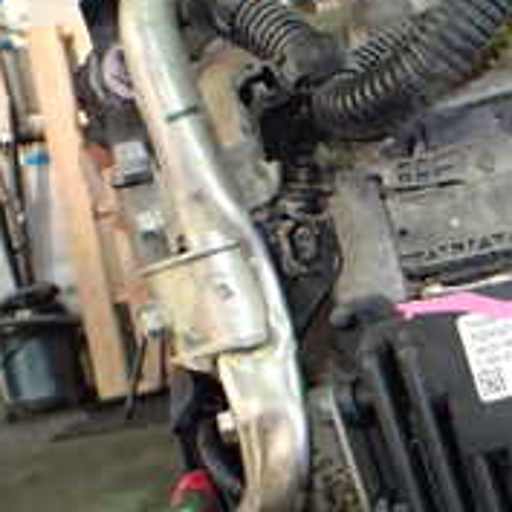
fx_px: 1506
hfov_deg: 17.3
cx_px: 784
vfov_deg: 19.0
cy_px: 445
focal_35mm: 90
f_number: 2.3
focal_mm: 5.4
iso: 800
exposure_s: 1/50
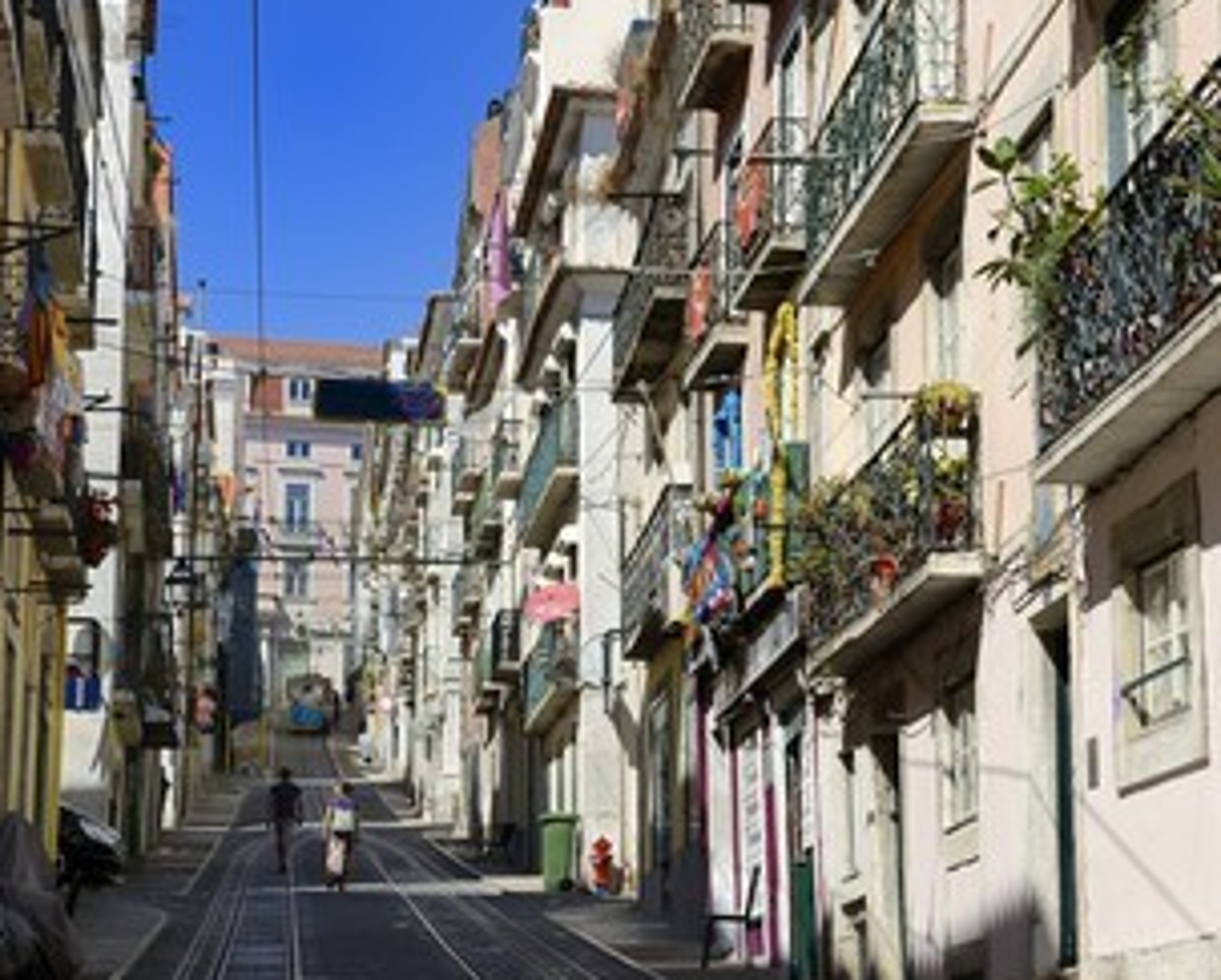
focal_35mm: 91
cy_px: 492
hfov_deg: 21.0
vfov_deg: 16.9
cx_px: 782
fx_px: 3292
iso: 100
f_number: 9
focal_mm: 70
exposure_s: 1/320
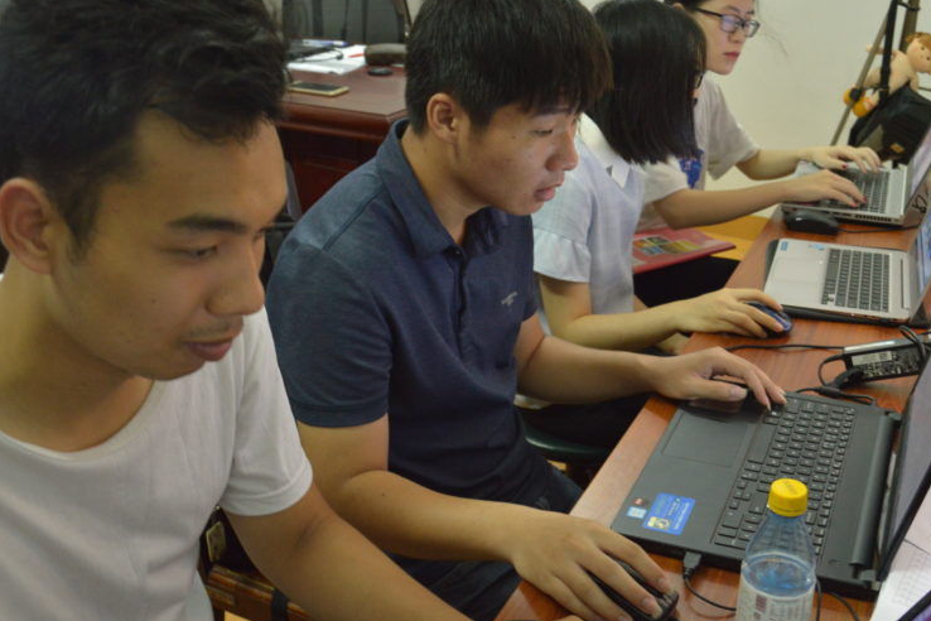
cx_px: 564
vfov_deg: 30.7
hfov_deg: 44.5
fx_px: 1130
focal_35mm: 44
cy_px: 280
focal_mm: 21
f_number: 3.8
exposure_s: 1/15
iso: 800
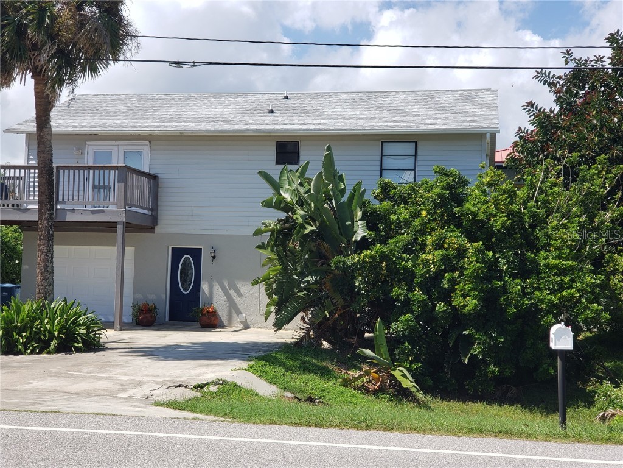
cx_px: 312
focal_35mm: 52
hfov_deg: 36.8
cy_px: 234
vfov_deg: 28.0
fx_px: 936
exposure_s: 1/645
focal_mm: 6
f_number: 2.4
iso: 32
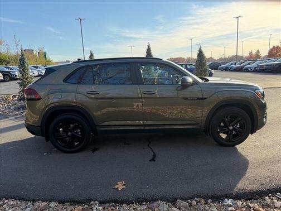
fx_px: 195
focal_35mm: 24
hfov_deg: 71.6
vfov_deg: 56.8
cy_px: 106
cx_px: 140
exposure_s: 1/2053
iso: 100
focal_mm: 6.76
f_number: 1.78
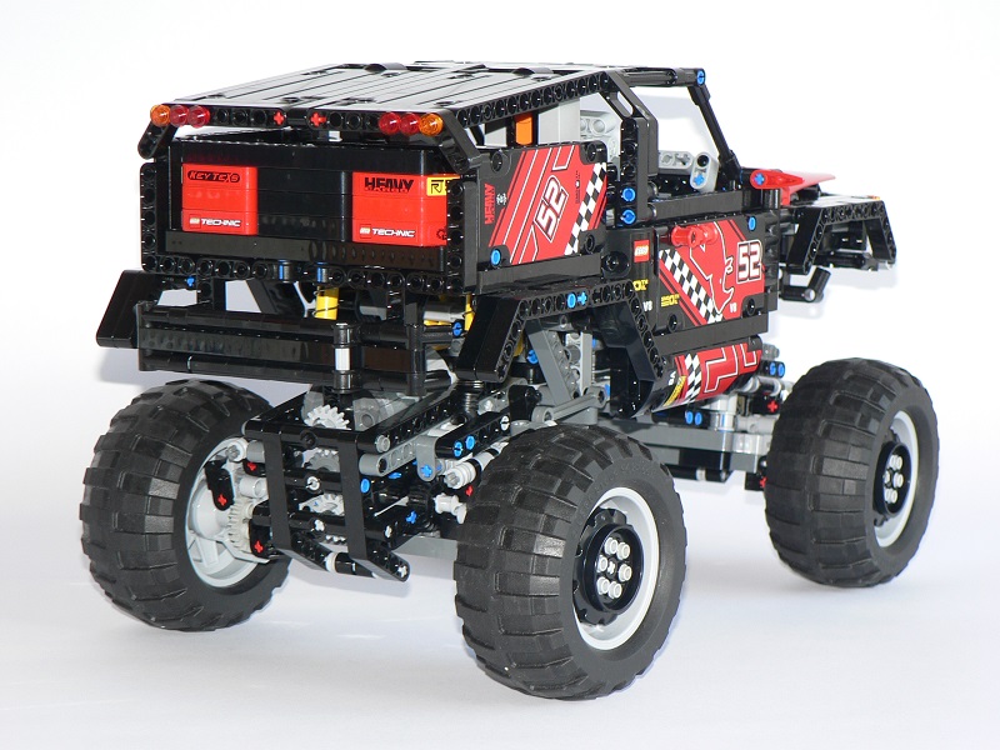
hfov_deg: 19.3
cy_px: 375
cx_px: 500
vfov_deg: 14.5
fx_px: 2947
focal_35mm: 102
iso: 80
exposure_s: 1/60
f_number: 3.2
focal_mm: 16.9
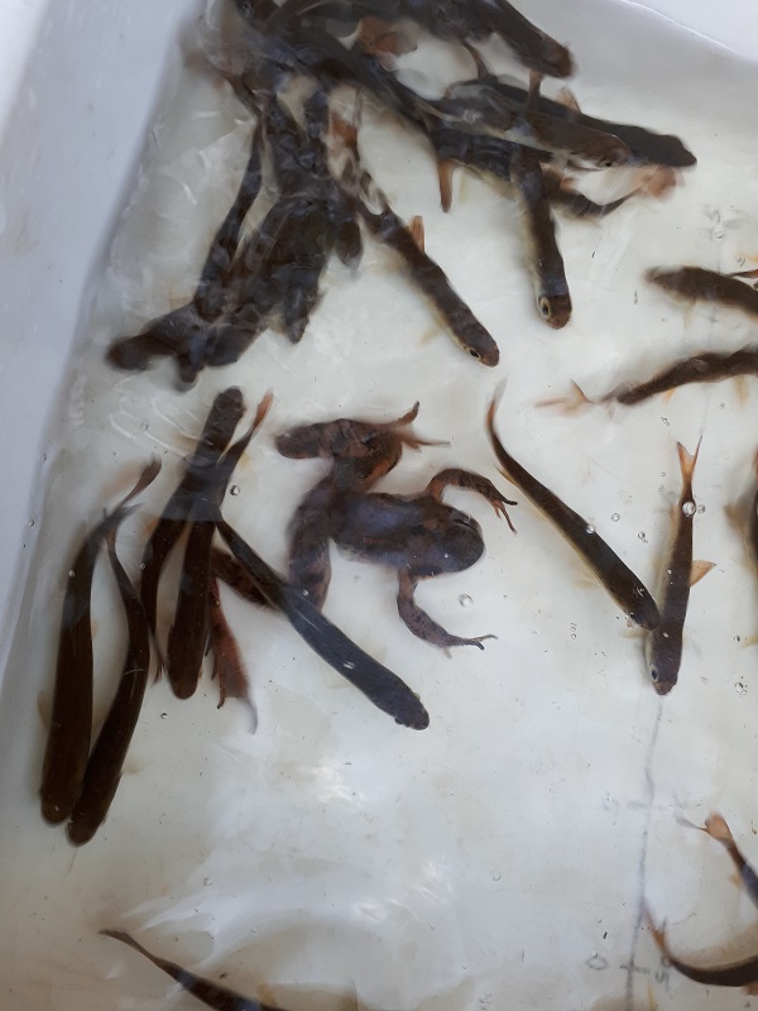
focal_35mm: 27
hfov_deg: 51.4
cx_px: 379
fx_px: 788
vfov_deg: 65.3
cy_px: 506
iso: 40
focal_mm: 3.6
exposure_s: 1/50
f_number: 1.9
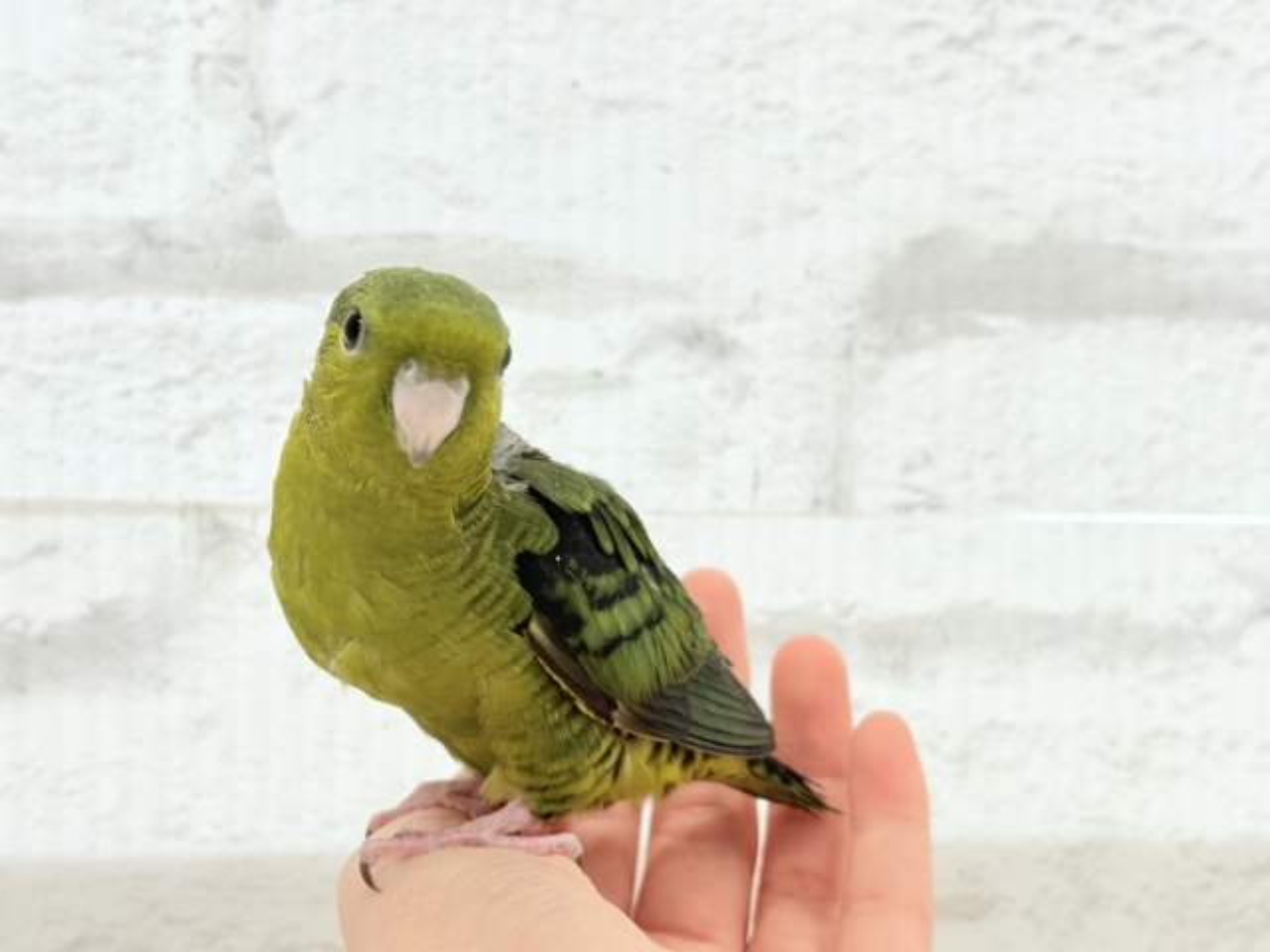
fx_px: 1908
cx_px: 635
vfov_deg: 28.0
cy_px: 476
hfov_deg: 36.8
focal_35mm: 52
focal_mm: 5.96
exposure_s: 1/100
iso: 64
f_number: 1.6
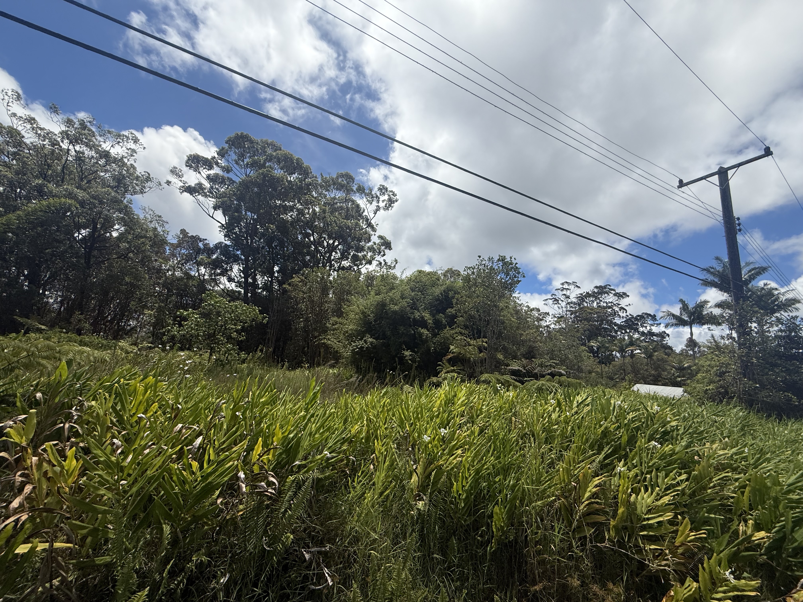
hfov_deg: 102.1
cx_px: 402
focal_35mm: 14
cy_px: 301
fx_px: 325
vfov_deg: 85.7
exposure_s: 1/5155
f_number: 2.2
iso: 50
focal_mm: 2.22
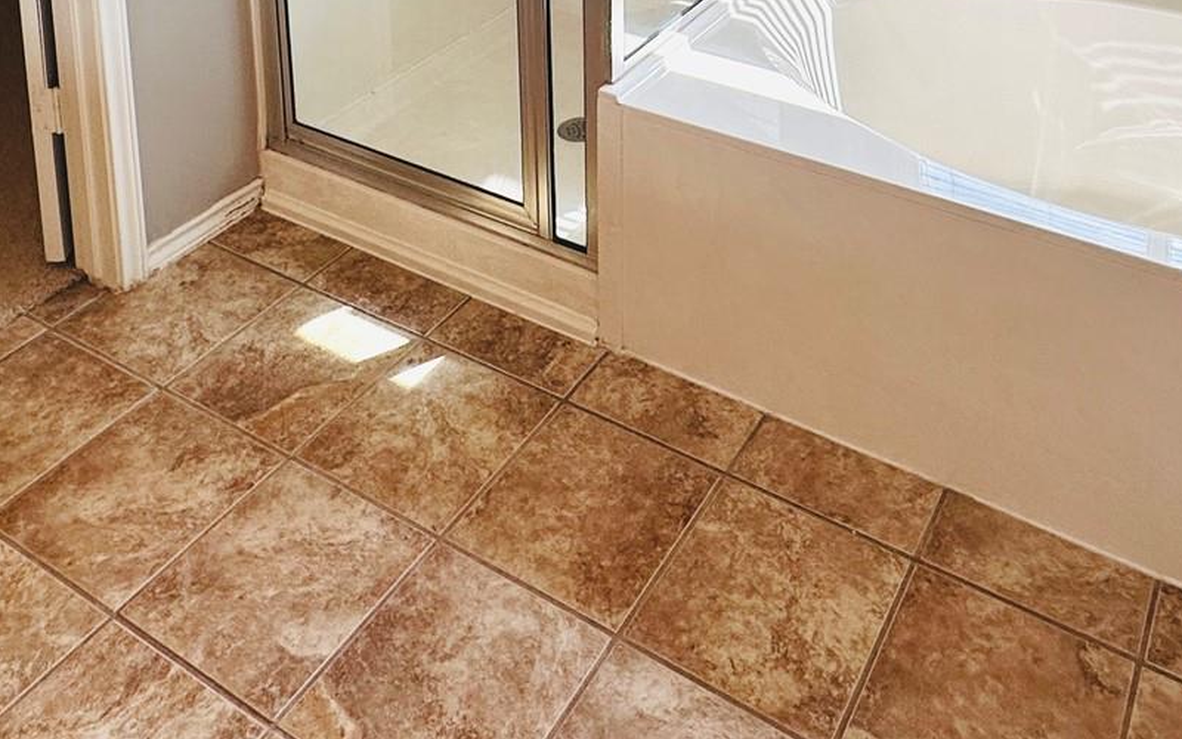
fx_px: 1224
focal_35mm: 38
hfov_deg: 51.2
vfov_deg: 26.6
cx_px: 706
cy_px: -299
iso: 40
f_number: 2.2
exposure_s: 1/375
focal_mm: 2.22
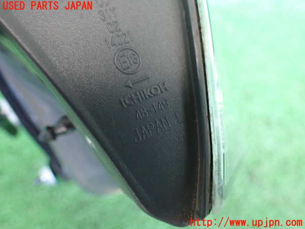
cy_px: 114
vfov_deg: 46.8
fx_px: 264
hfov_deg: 60.0
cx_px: 152
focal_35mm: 30
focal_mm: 5.4
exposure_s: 1/30
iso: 800
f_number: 2.3
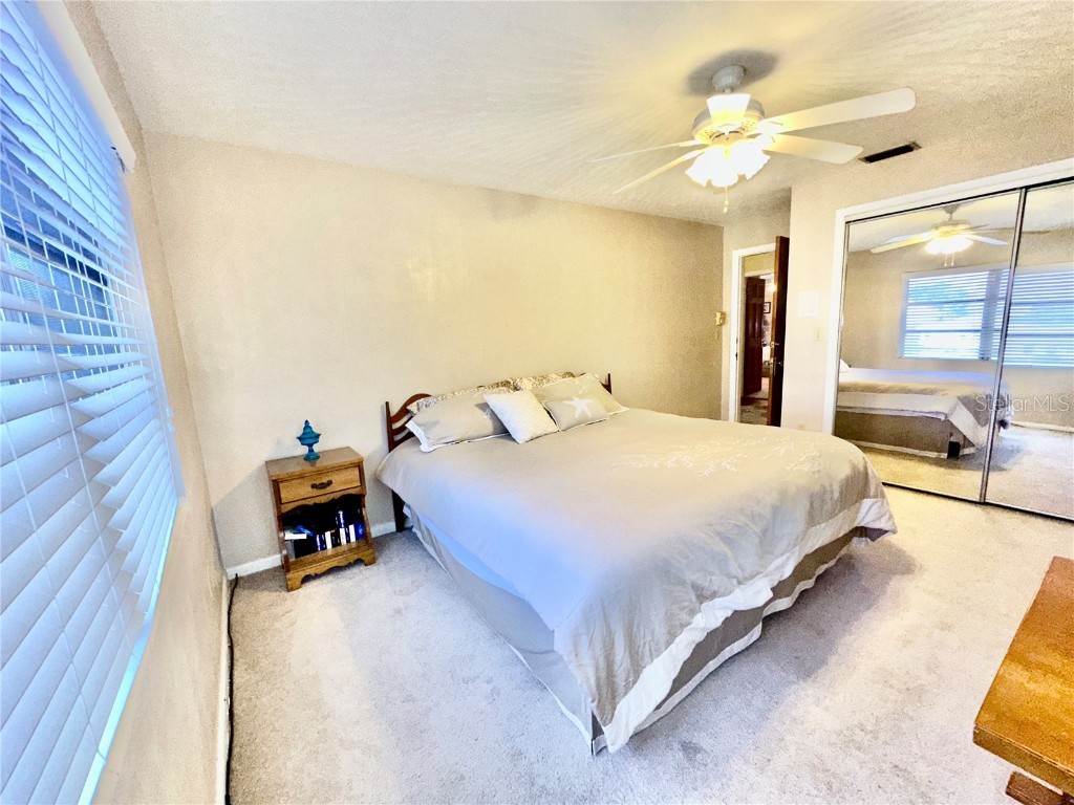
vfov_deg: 85.7
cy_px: 402
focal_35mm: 14
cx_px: 537
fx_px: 434
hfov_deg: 102.1
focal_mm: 2.22
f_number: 2.2
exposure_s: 1/120
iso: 160
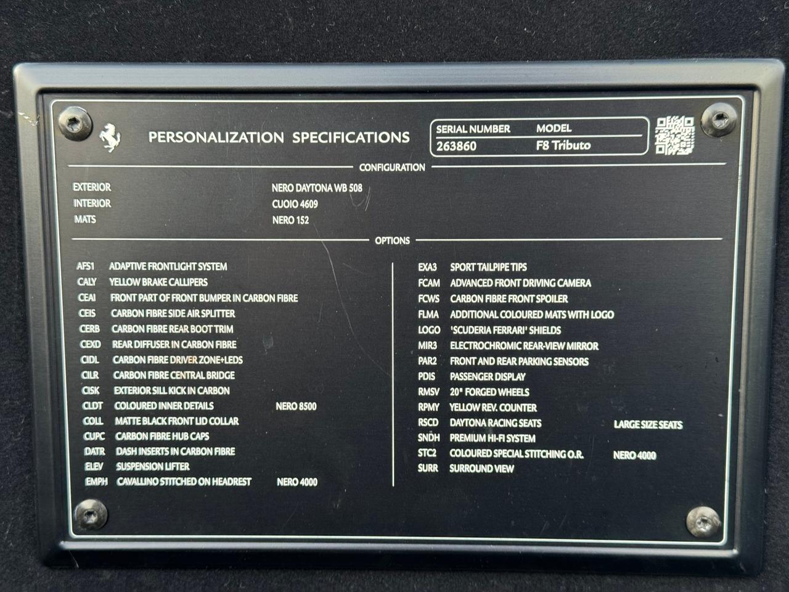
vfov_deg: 30.3
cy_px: 296
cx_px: 394
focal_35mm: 48
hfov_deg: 39.7
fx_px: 1094
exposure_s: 1/121
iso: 100
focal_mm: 6.76
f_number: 1.78
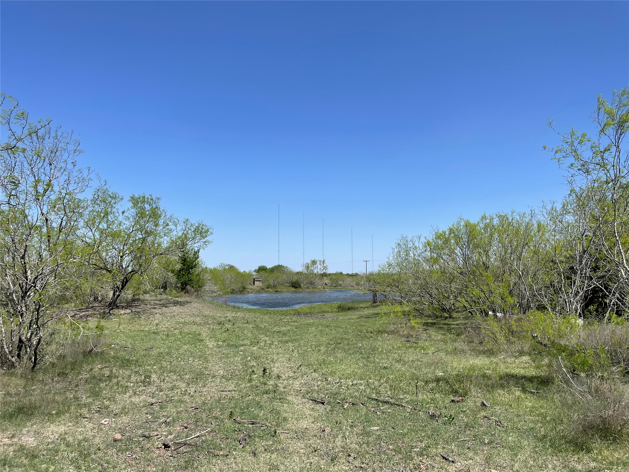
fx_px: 472
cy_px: 236
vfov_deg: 53.1
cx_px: 314
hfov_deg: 67.3
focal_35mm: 26
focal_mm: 4.2
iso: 32
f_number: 1.6
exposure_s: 1/4000
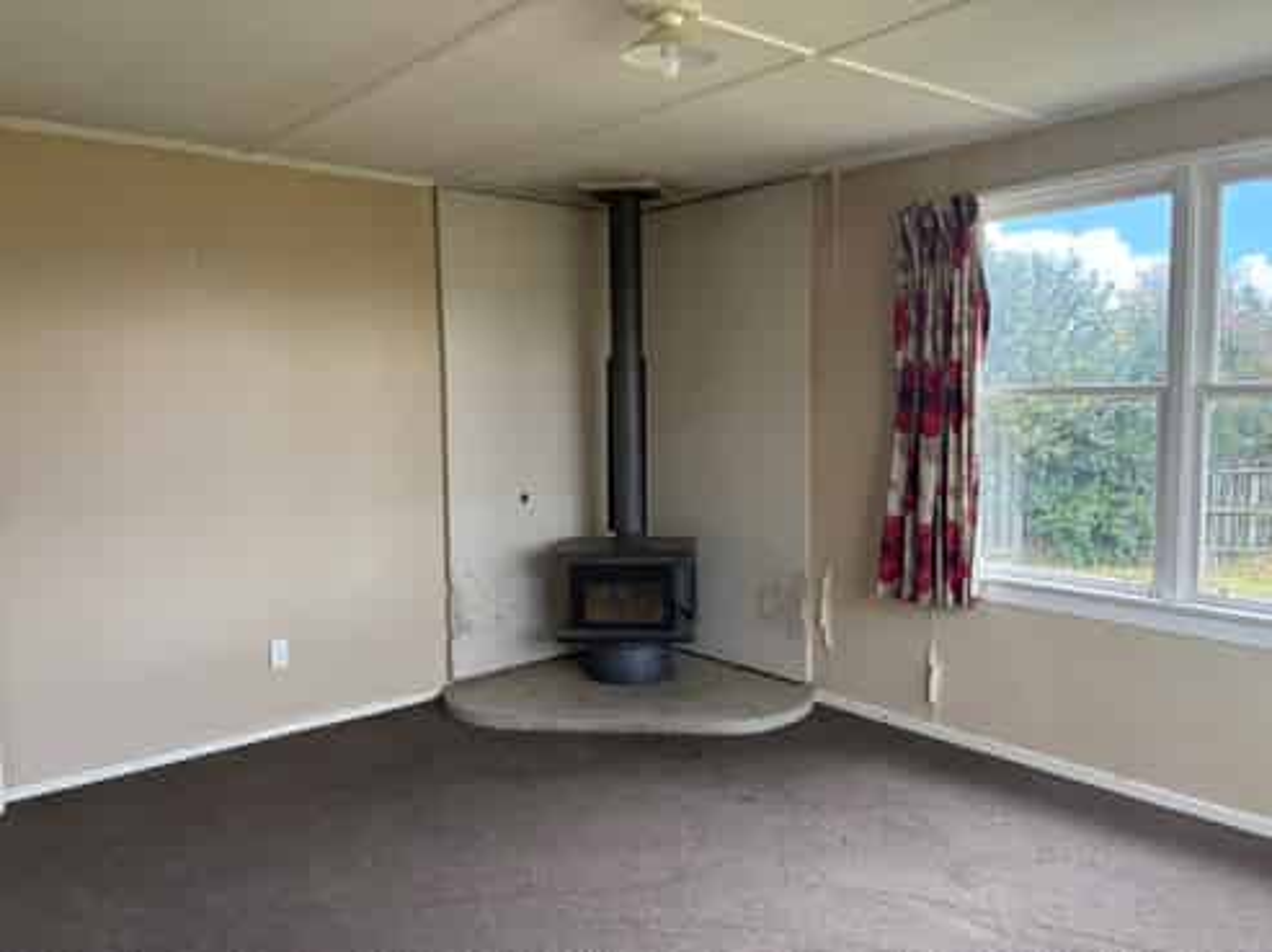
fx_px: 955
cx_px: 636
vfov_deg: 53.0
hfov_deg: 67.3
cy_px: 476
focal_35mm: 26
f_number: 1.6
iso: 100
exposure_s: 1/242
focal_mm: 5.96
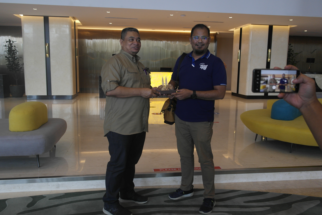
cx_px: 161
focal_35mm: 30
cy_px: 108
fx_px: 268
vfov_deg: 43.6
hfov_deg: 61.9
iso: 400
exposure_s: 1/60
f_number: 3.5
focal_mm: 20
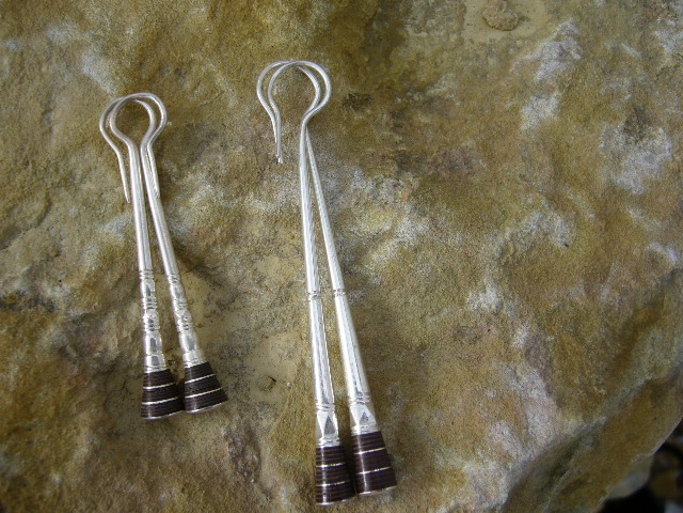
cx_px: 342
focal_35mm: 35
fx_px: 691
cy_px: 256
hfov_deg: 52.6
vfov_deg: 40.7
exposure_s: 1/400
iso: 80
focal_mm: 5.8
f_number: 2.8
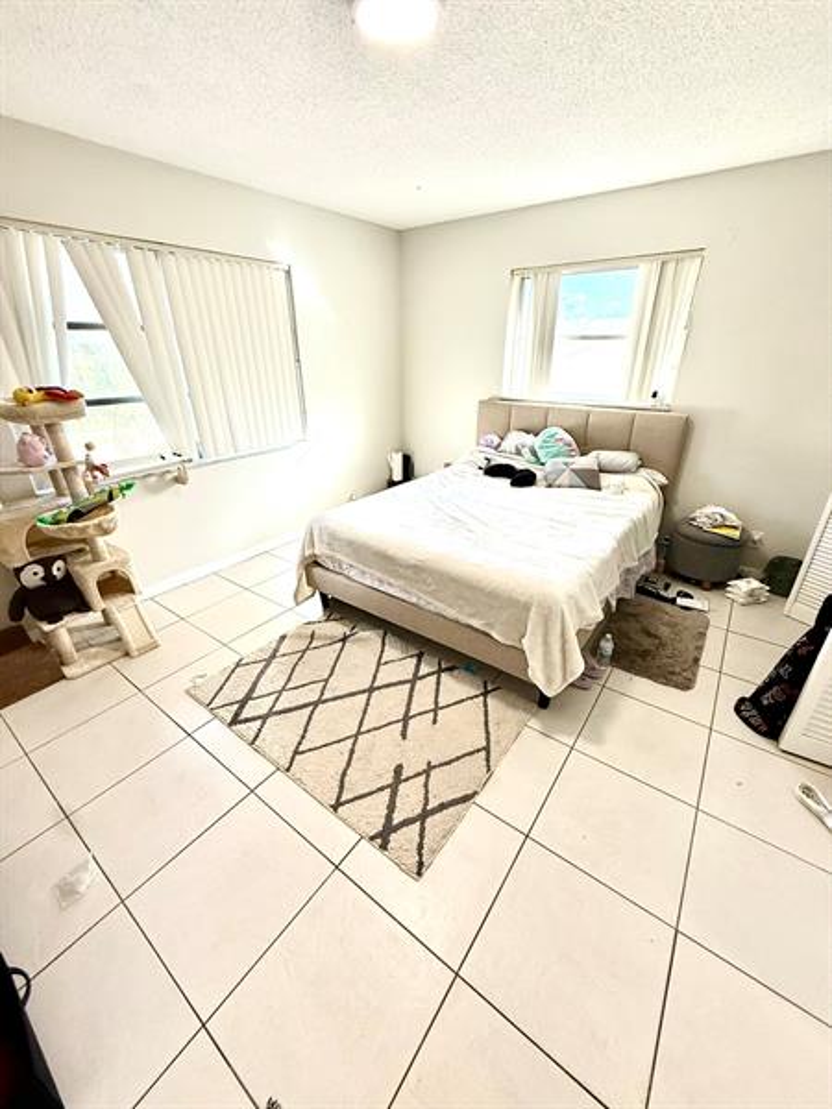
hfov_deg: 85.7
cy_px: 554
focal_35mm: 14
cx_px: 416
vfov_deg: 102.1
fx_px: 449
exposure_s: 1/120
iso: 125
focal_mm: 2.22
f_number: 2.2
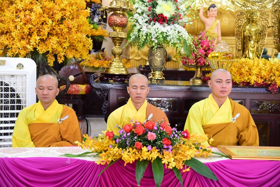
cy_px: 94
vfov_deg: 26.0
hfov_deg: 38.2
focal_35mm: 52
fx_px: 405
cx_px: 140
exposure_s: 1/40
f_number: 4
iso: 1250
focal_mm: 52
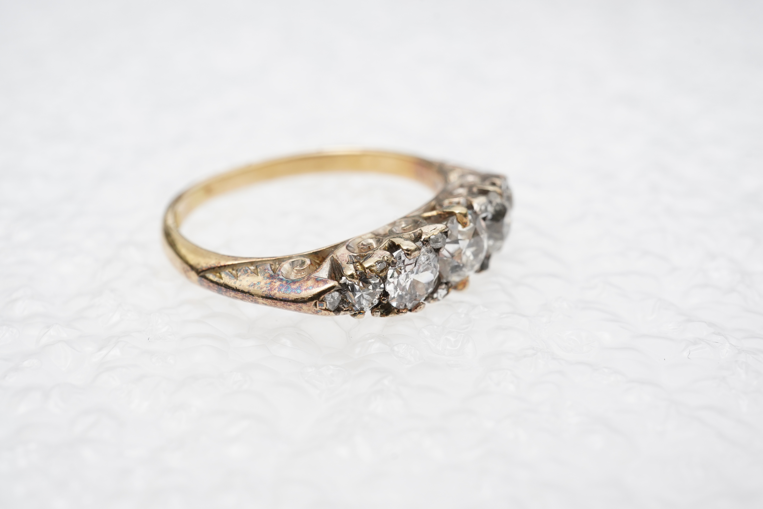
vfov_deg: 29.9
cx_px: 382
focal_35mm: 45
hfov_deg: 43.6
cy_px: 254
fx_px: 954
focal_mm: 30
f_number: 20
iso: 640
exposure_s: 1/125
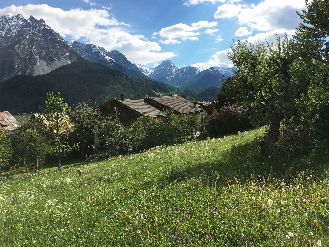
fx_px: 276
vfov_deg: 48.2
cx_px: 164
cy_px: 124
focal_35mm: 29
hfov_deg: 61.7
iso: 25
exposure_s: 1/2079
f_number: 2.2
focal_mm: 4.15
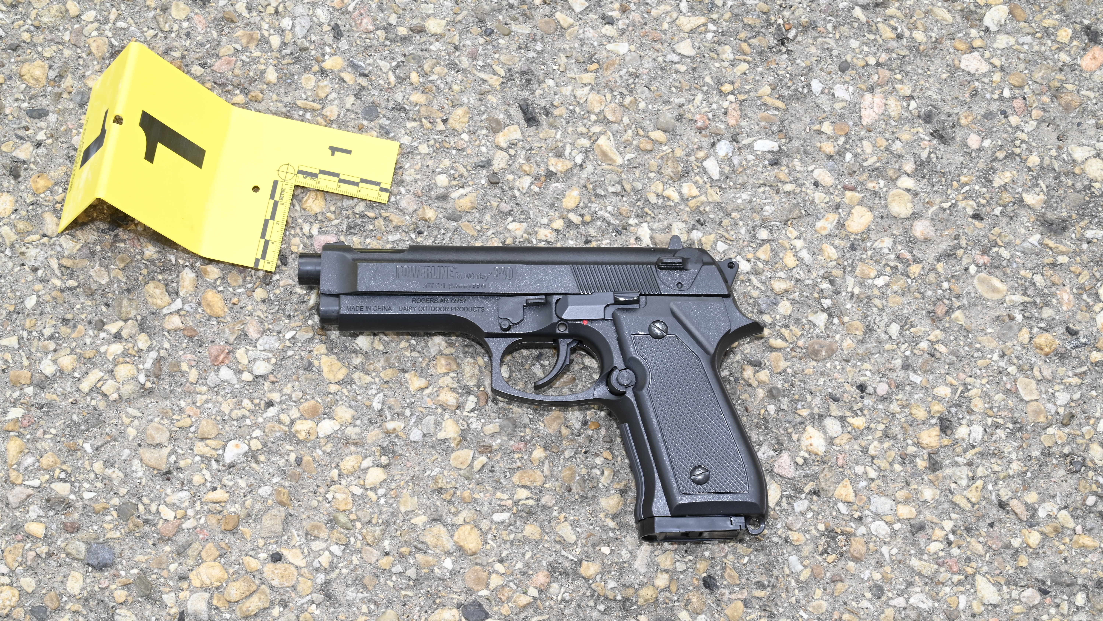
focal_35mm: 74
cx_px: 556
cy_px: 339
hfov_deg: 28.6
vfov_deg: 16.3
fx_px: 2164
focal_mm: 70
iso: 400
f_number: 22
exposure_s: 1/60
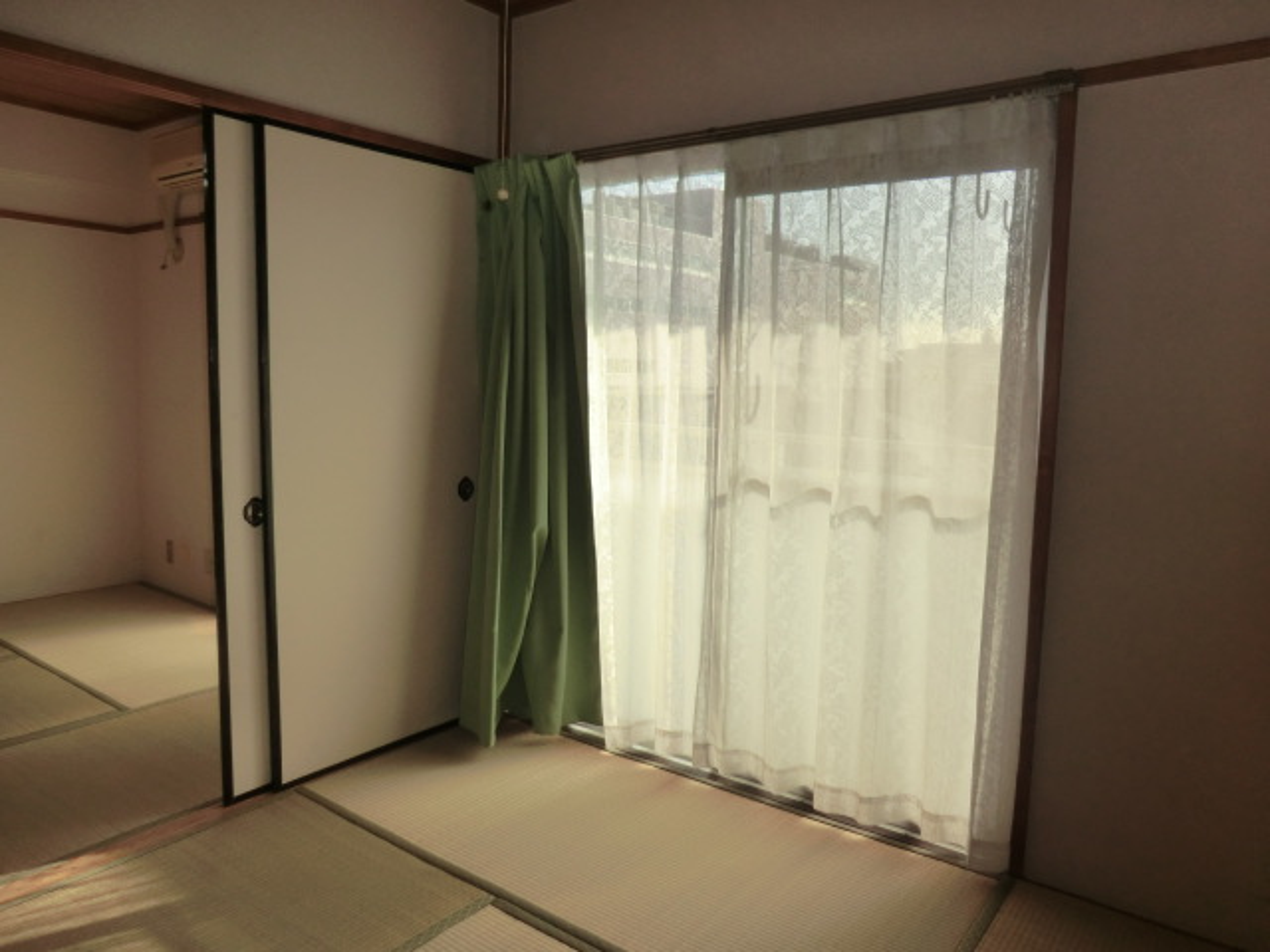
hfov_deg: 71.6
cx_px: 635
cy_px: 476
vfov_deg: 56.8
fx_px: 881
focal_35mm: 24
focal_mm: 4.3
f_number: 3.2
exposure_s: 1/500
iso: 80
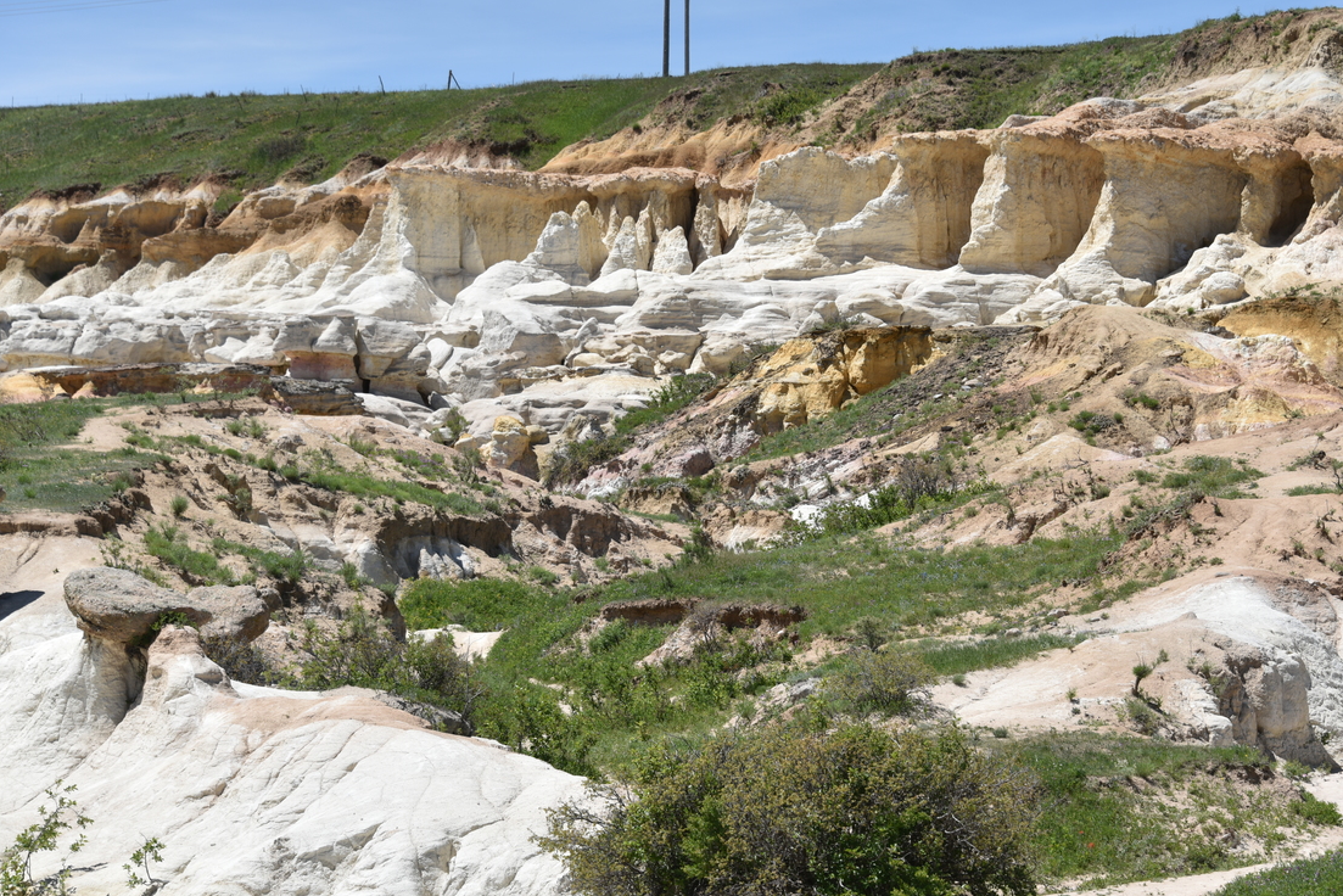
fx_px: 4328
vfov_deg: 11.8
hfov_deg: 17.6
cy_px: 454
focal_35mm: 116
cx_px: 768
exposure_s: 1/320
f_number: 9
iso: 100
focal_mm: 100
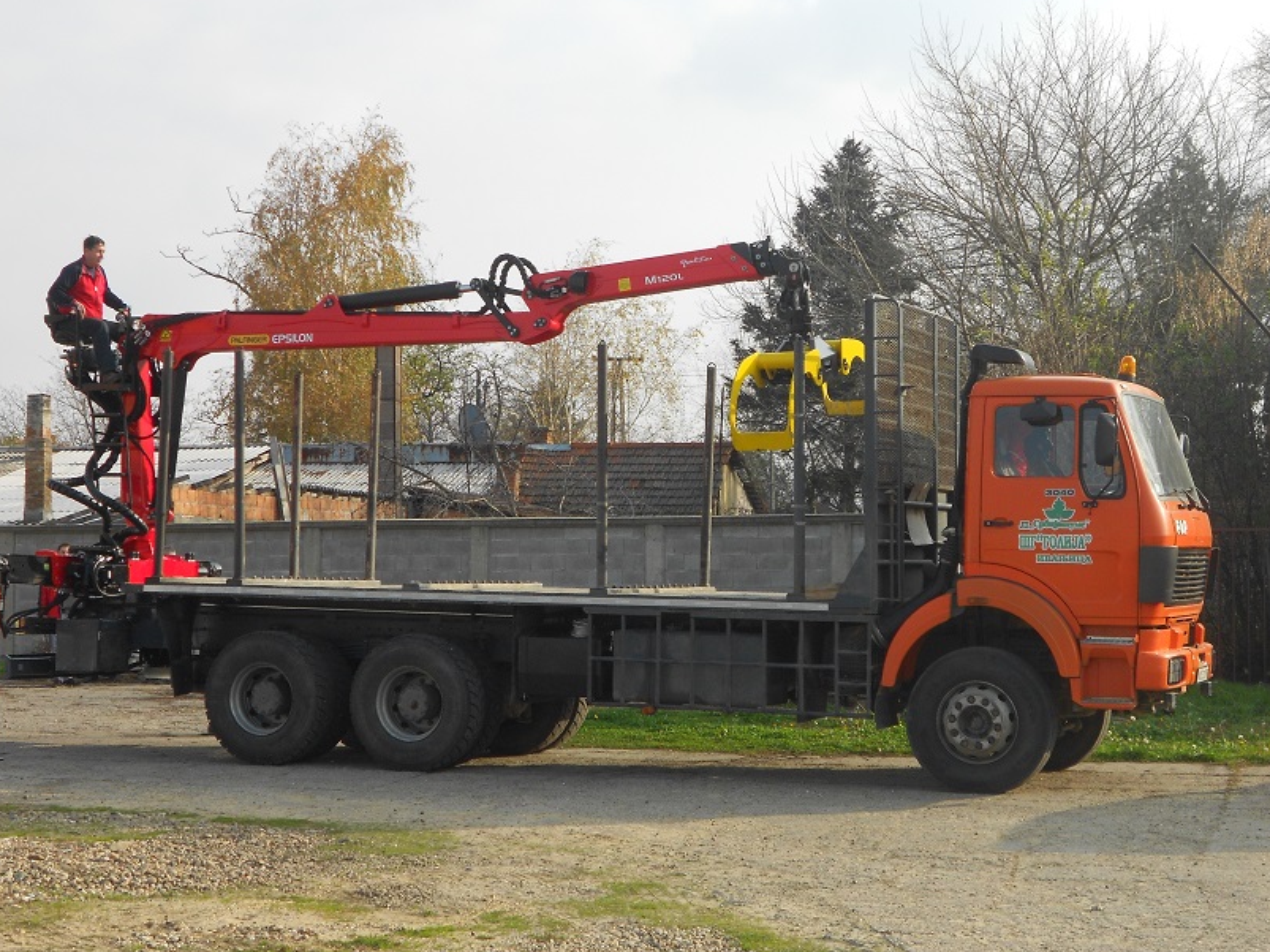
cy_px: 457
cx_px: 592
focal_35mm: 71
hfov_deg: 27.4
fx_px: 2604
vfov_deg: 20.7
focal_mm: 11.6
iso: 80
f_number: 5.3
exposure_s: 1/250
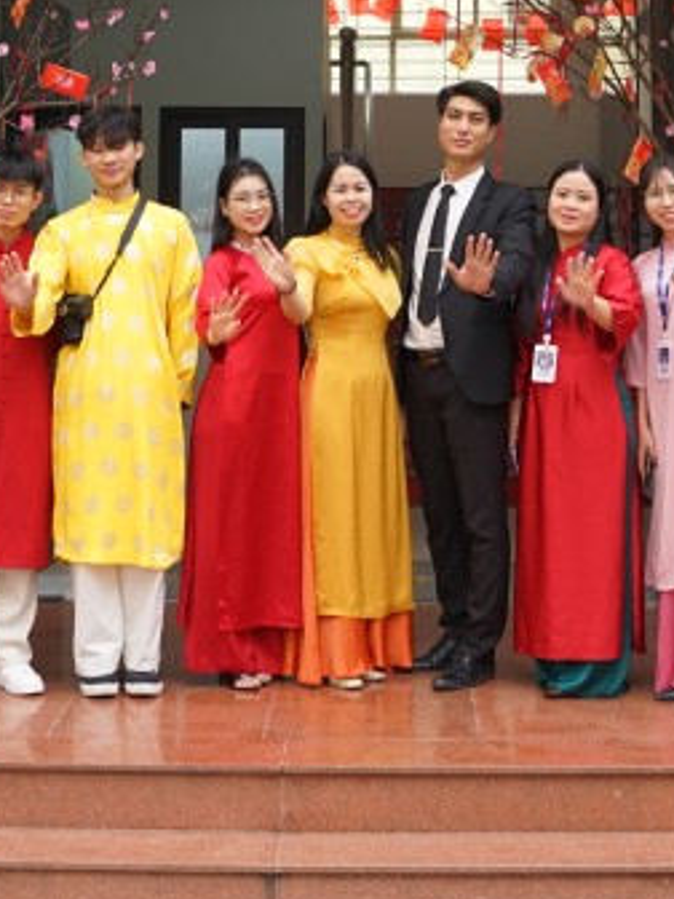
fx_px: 2051
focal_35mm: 79
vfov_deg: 23.7
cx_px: 346
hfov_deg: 18.7
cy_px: 16
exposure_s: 1/100
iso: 500
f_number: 2.8
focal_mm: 24
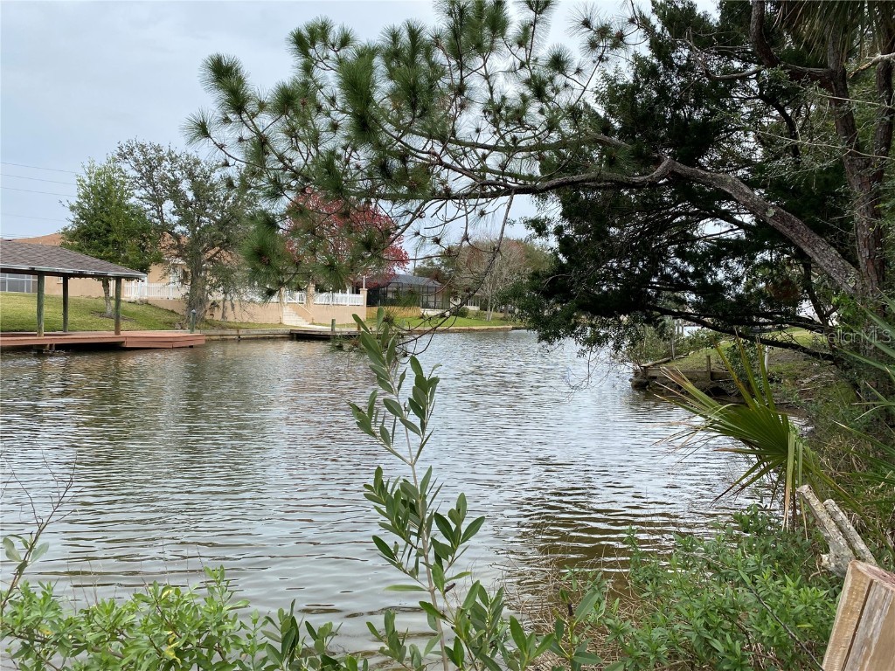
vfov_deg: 53.1
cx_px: 448
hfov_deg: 67.3
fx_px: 672
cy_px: 336
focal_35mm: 26
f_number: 1.8
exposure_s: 1/965
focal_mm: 4.25
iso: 32
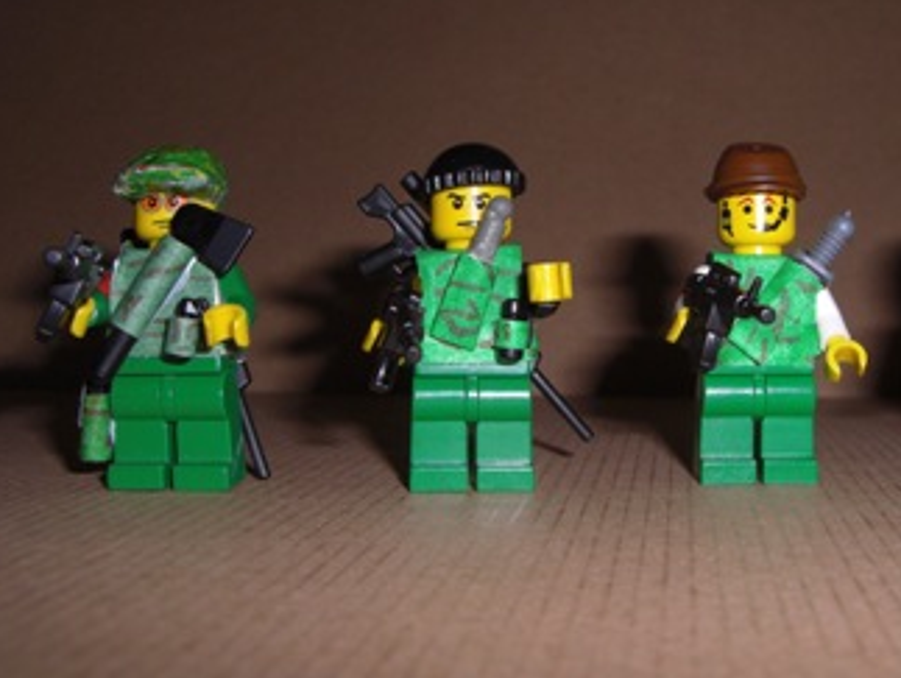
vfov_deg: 30.9
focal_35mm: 47
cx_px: 544
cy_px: 315
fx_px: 1225
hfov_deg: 40.2
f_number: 8
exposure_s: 1/30
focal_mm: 6.2
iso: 64
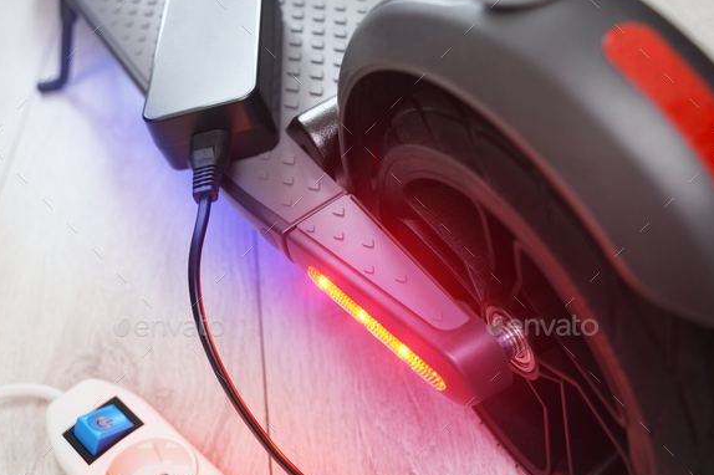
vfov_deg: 35.5
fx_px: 733
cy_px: 317
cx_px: 352
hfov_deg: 51.9
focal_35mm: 37
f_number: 4
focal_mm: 24
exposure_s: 1/4
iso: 100
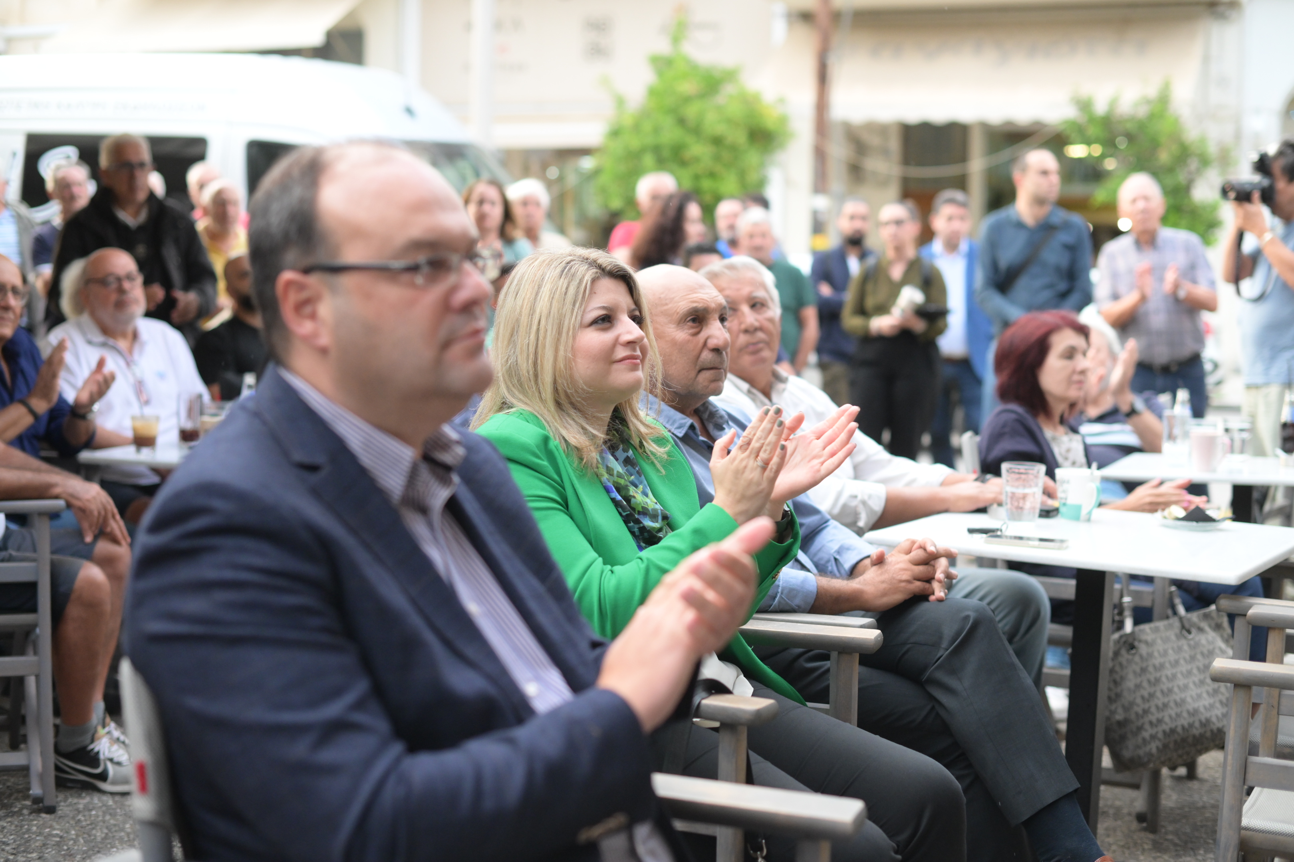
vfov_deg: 27.0
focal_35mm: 50
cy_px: 431
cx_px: 647
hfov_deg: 39.6
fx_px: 1797
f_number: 2.8
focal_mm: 50
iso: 2000
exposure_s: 1/1000
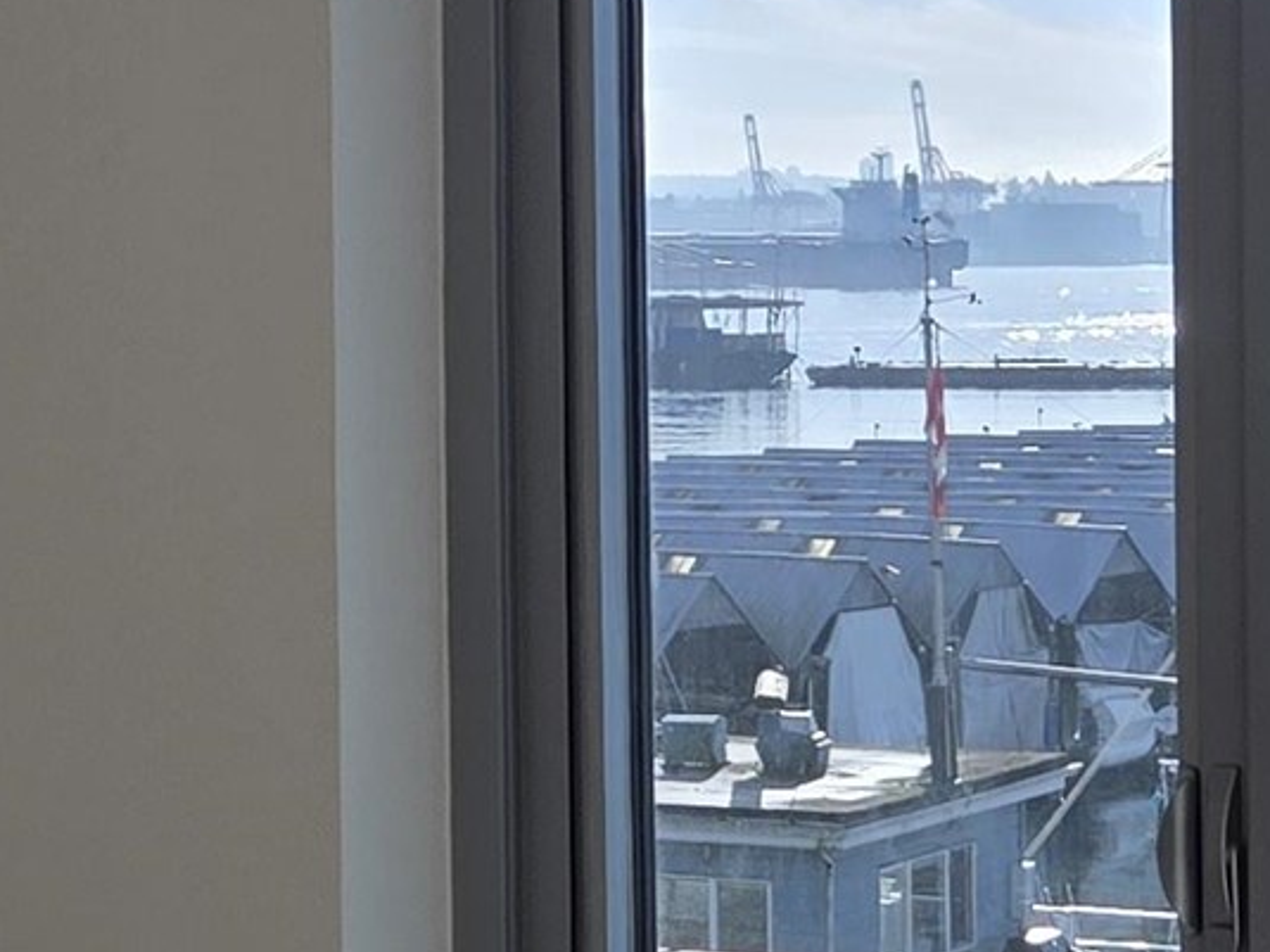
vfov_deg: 11.2
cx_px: 503
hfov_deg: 14.9
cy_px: 344
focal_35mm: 132
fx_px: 4842
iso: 25
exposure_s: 1/2289
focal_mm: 5.4
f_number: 1.8
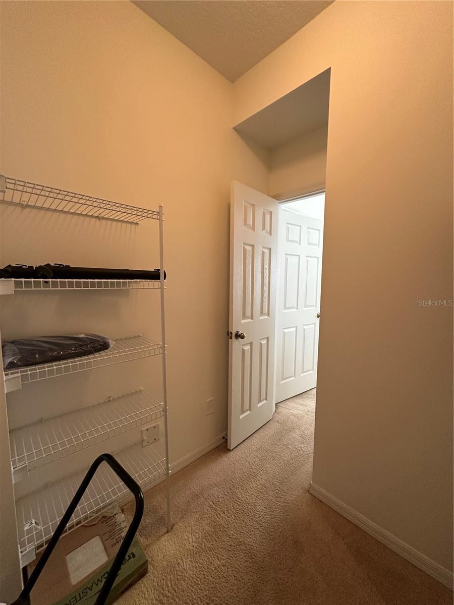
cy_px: 302
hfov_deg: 85.7
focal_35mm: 14
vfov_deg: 102.1
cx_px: 227
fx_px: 245
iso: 250
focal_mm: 2.22
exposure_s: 1/60
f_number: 2.2
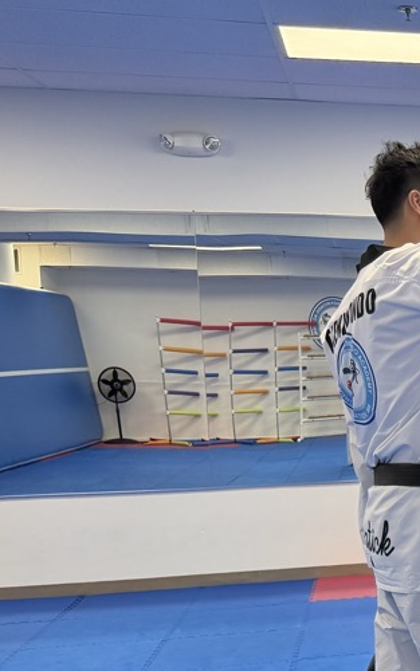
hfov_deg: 17.6
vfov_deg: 32.9
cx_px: 733
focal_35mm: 61
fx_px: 1116
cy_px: 487
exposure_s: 1/230
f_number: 1.78
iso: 160
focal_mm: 6.76
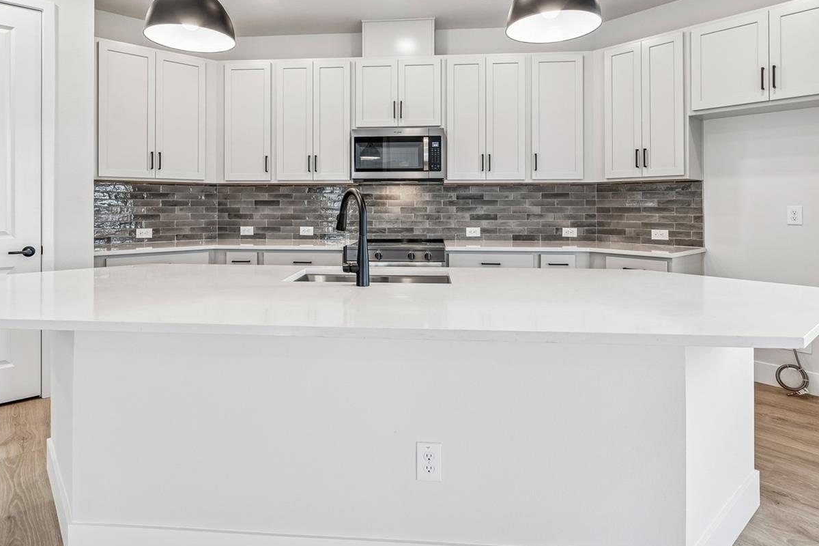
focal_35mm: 20
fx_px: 455
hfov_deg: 83.9
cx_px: 383
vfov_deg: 61.1
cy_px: 204
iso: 100
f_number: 7.1
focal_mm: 10
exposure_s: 1/4
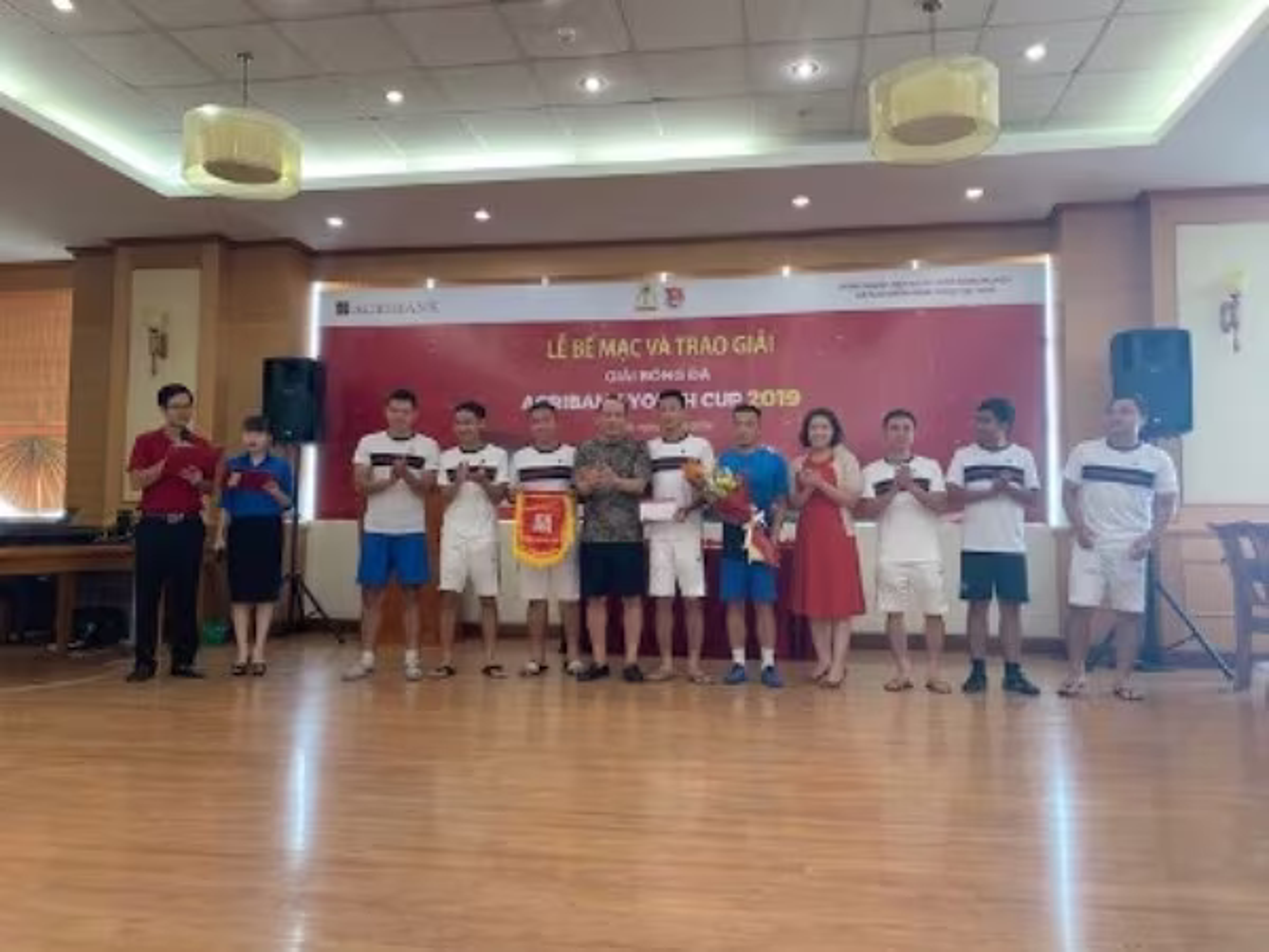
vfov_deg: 53.1
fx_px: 953
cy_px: 476
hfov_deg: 67.3
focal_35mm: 26
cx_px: 634
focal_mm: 4.25
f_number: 1.8
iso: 80
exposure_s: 1/50
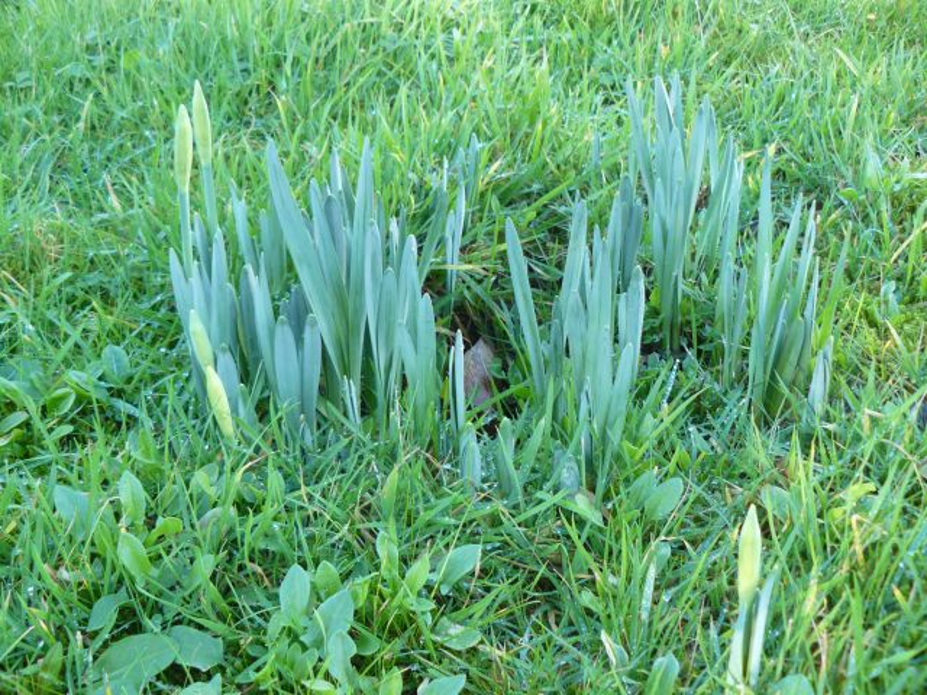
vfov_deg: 39.7
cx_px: 464
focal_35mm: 36
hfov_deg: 51.4
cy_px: 348
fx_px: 964
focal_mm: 6
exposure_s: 1/40
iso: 100
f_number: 2.8
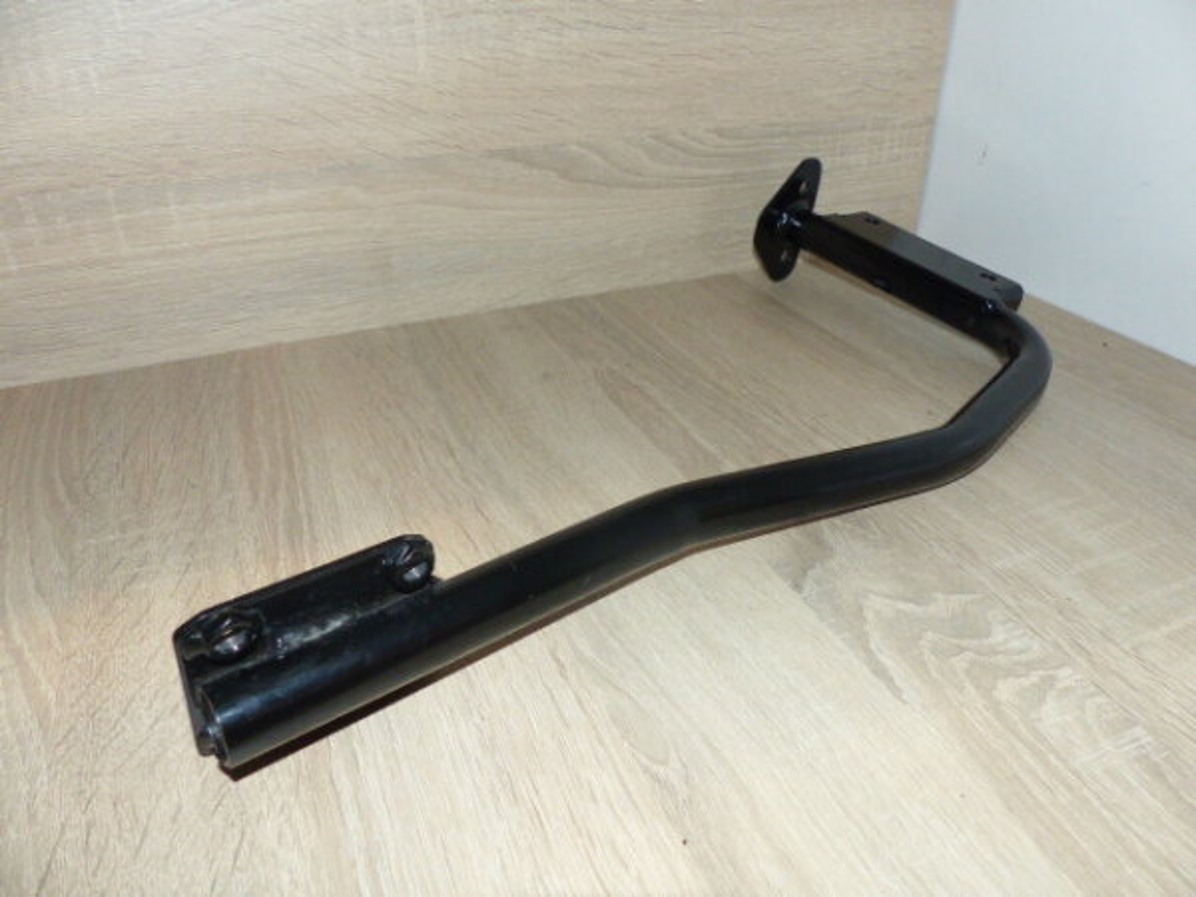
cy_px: 448
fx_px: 898
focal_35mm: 26
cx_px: 598
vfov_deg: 53.1
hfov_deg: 67.3
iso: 400
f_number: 2.8
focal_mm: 4.5
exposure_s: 1/60
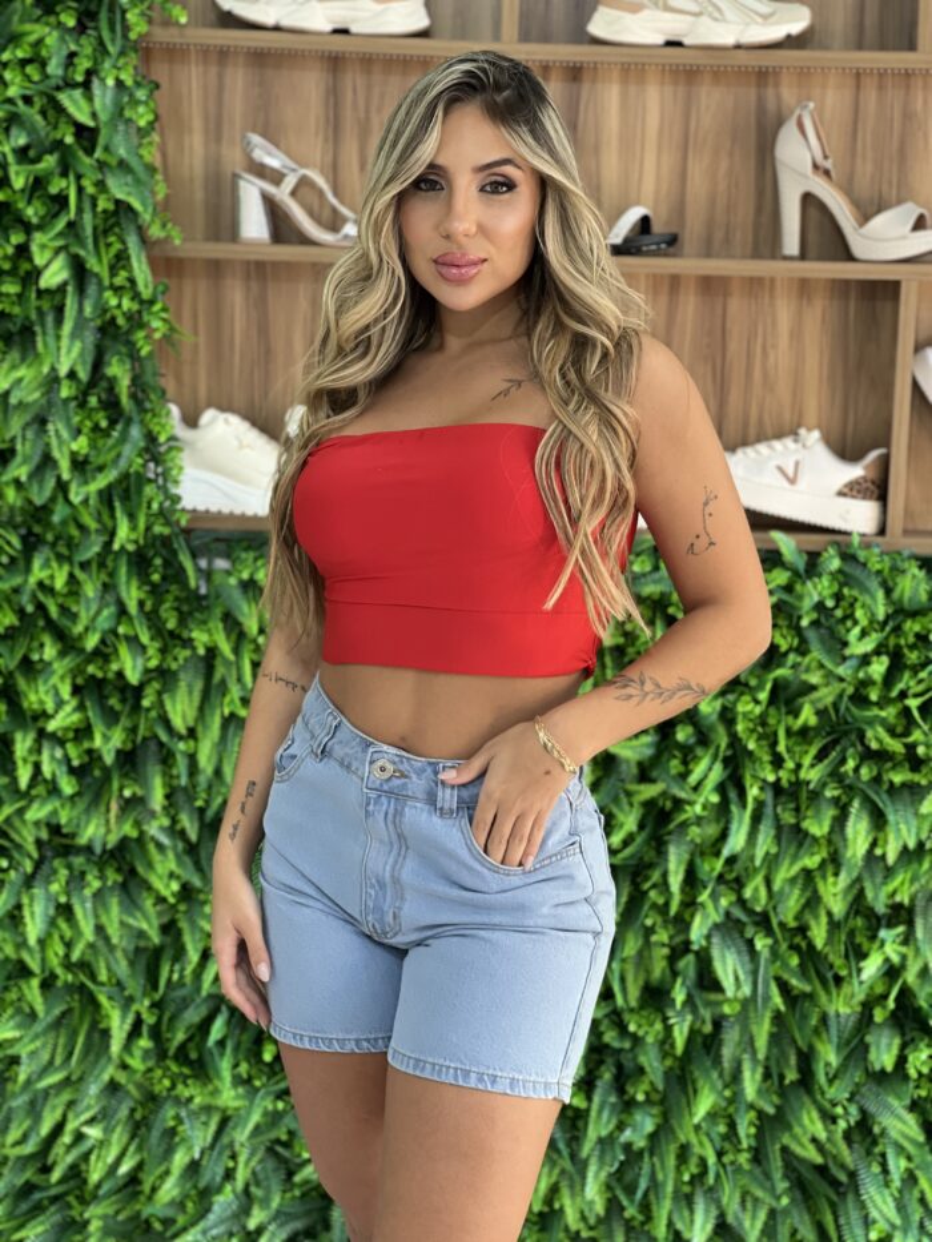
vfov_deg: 25.3
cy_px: 621
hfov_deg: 19.1
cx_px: 466
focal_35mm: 77
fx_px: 2764
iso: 160
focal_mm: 9
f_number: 2.8
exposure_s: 1/60
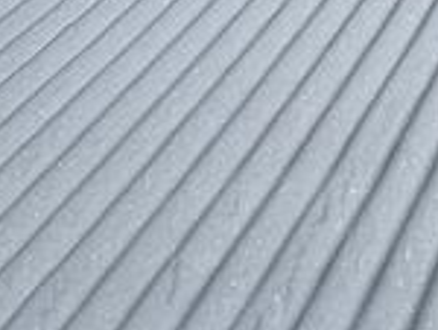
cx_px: 672
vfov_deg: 11.5
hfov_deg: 20.9
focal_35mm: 78
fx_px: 989
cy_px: -644
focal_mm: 1.57
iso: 40
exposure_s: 1/6944
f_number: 1.8
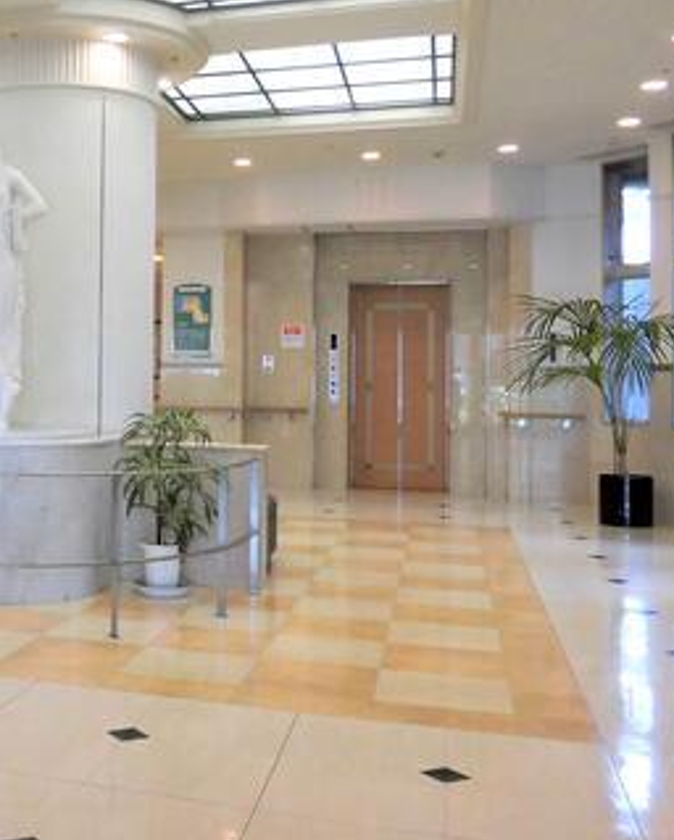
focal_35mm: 44
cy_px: 337
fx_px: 1095
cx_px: -13
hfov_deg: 31.4
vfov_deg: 41.8
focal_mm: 4.3
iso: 160
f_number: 3.1
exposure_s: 1/60
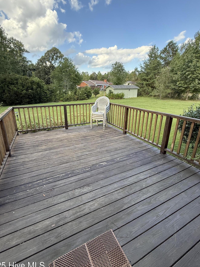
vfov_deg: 94.4
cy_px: 127
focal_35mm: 16
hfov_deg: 78.0
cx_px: 94
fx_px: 123
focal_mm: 2.22
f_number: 2.2
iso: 64
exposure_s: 1/241
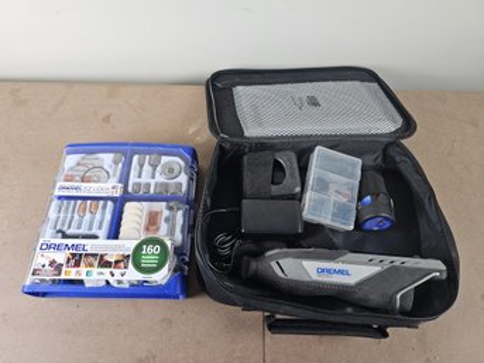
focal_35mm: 23
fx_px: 321
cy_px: 182
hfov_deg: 73.9
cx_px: 242
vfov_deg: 58.8
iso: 100
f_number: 1.7
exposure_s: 1/120
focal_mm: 6.3
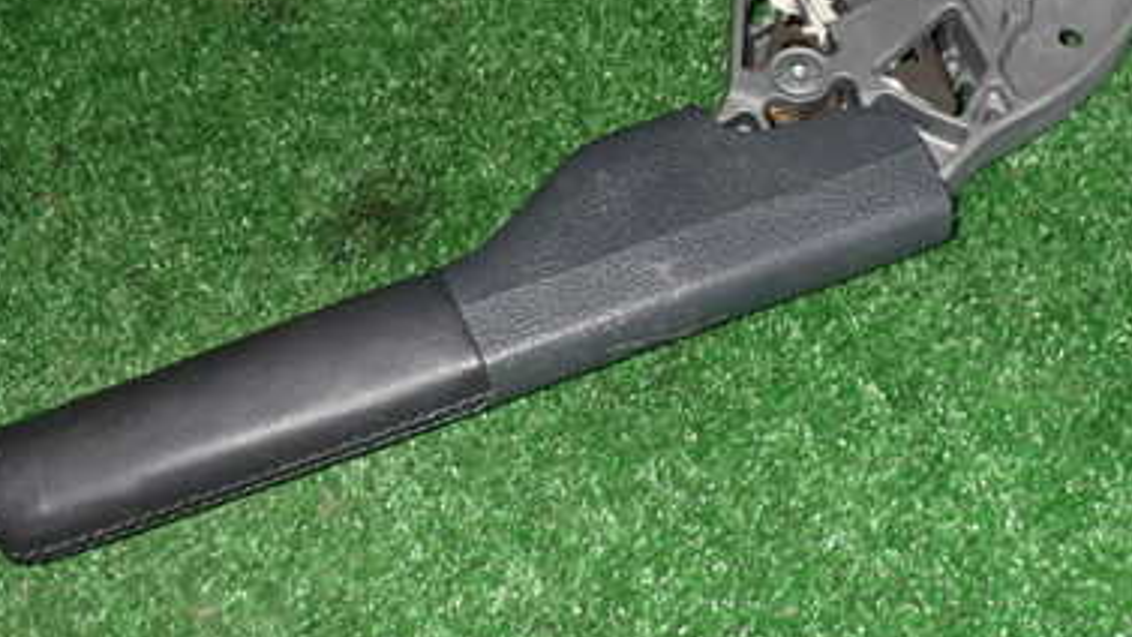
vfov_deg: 22.6
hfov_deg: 39.8
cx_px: 643
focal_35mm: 52
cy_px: 99
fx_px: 1561
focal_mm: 5.4
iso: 320
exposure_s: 1/30
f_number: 6.3
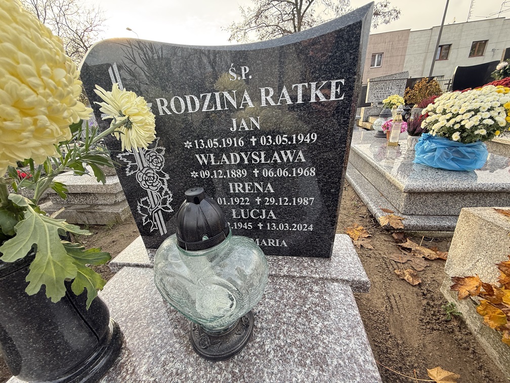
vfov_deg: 85.7
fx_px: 206
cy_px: 192
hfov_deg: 102.1
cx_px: 255
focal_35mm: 14
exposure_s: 1/126
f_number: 2.2
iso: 64
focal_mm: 2.22
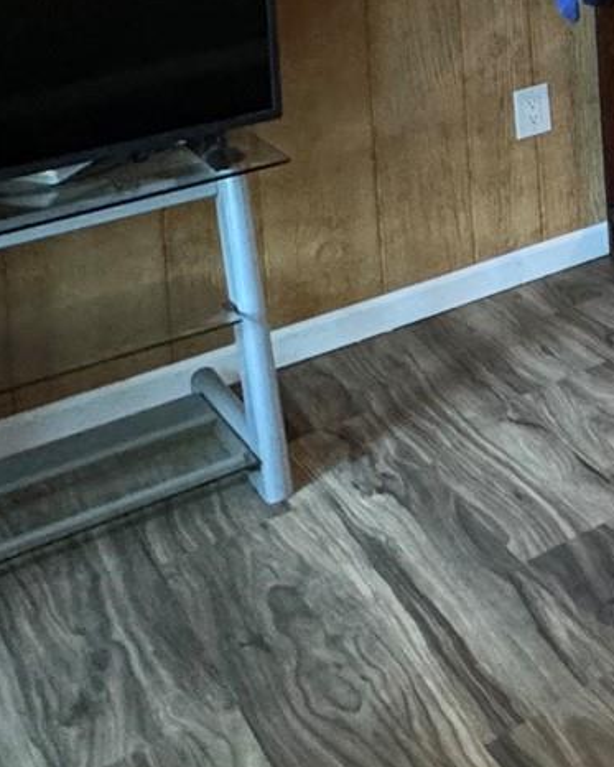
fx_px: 1362
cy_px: -298
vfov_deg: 25.7
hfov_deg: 16.2
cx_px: 1363
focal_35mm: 60
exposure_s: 1/60
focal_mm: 2.22
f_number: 2.2
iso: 320
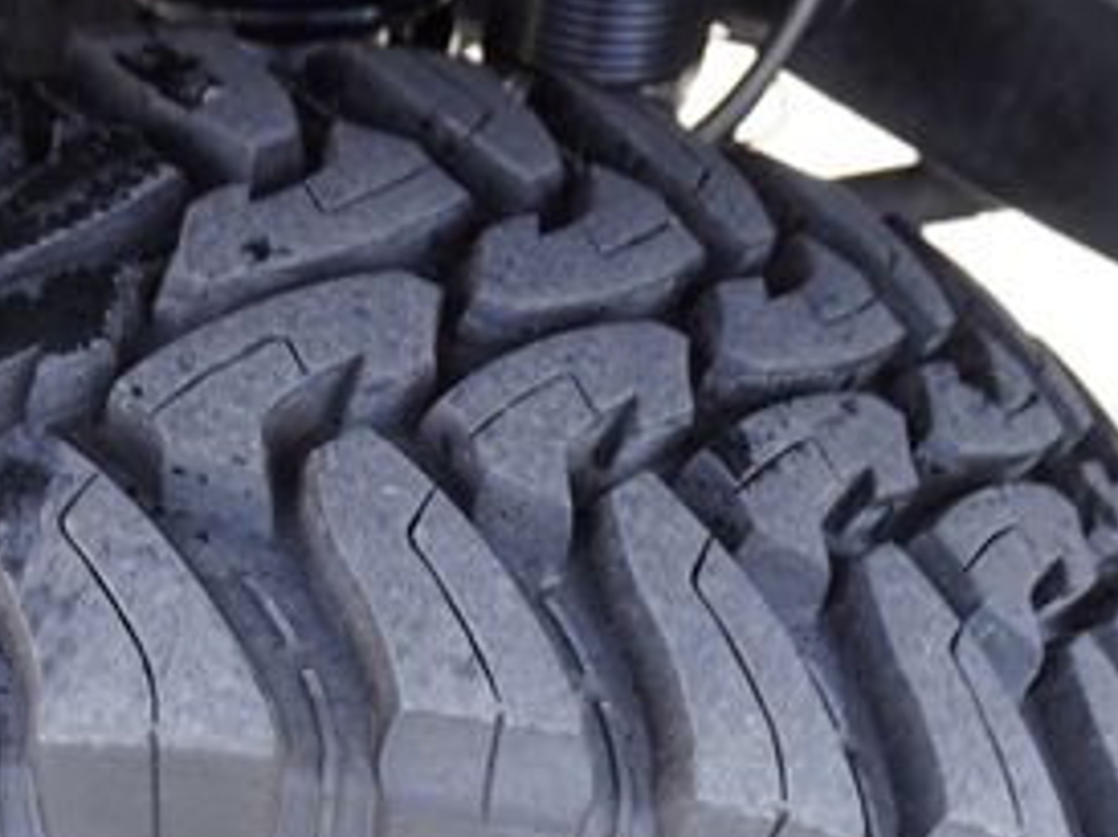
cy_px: 857
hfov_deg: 34.6
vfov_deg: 25.5
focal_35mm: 54
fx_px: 1743
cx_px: 241
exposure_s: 1/160
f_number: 4
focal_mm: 16
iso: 400
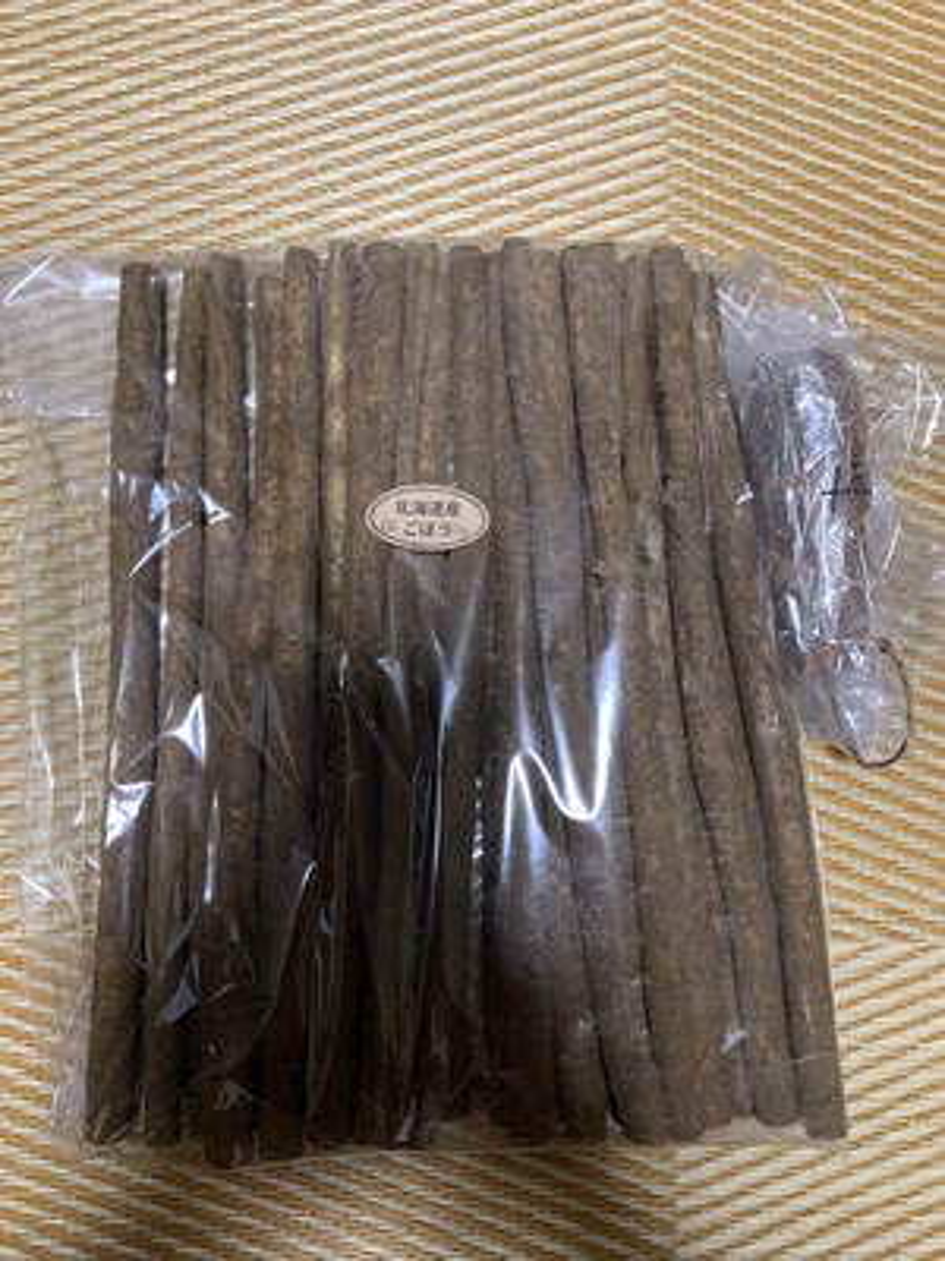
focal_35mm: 26
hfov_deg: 53.1
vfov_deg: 67.3
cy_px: 630
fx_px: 946
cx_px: 472
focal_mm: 4.25
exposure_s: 1/50
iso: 250
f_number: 1.8
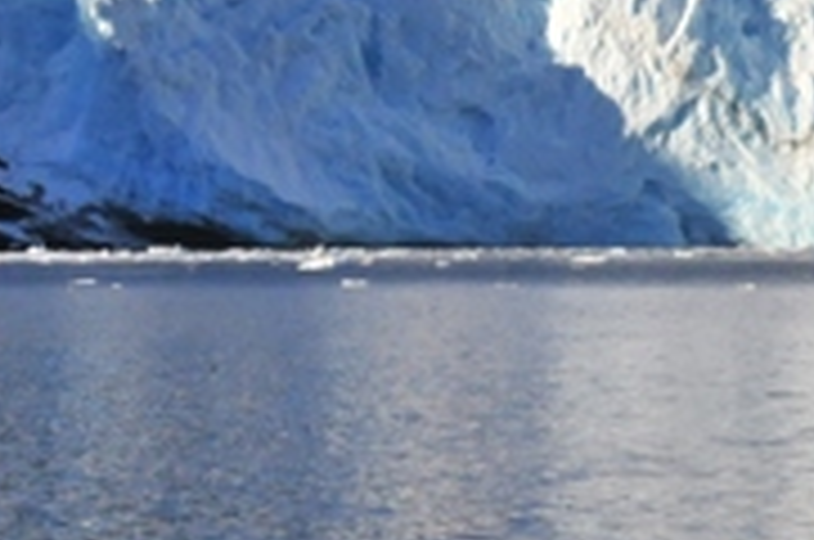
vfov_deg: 7.3
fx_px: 4221
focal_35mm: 187
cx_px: 1403
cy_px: 392
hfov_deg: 10.4
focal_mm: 30
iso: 800
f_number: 9
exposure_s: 1/1600
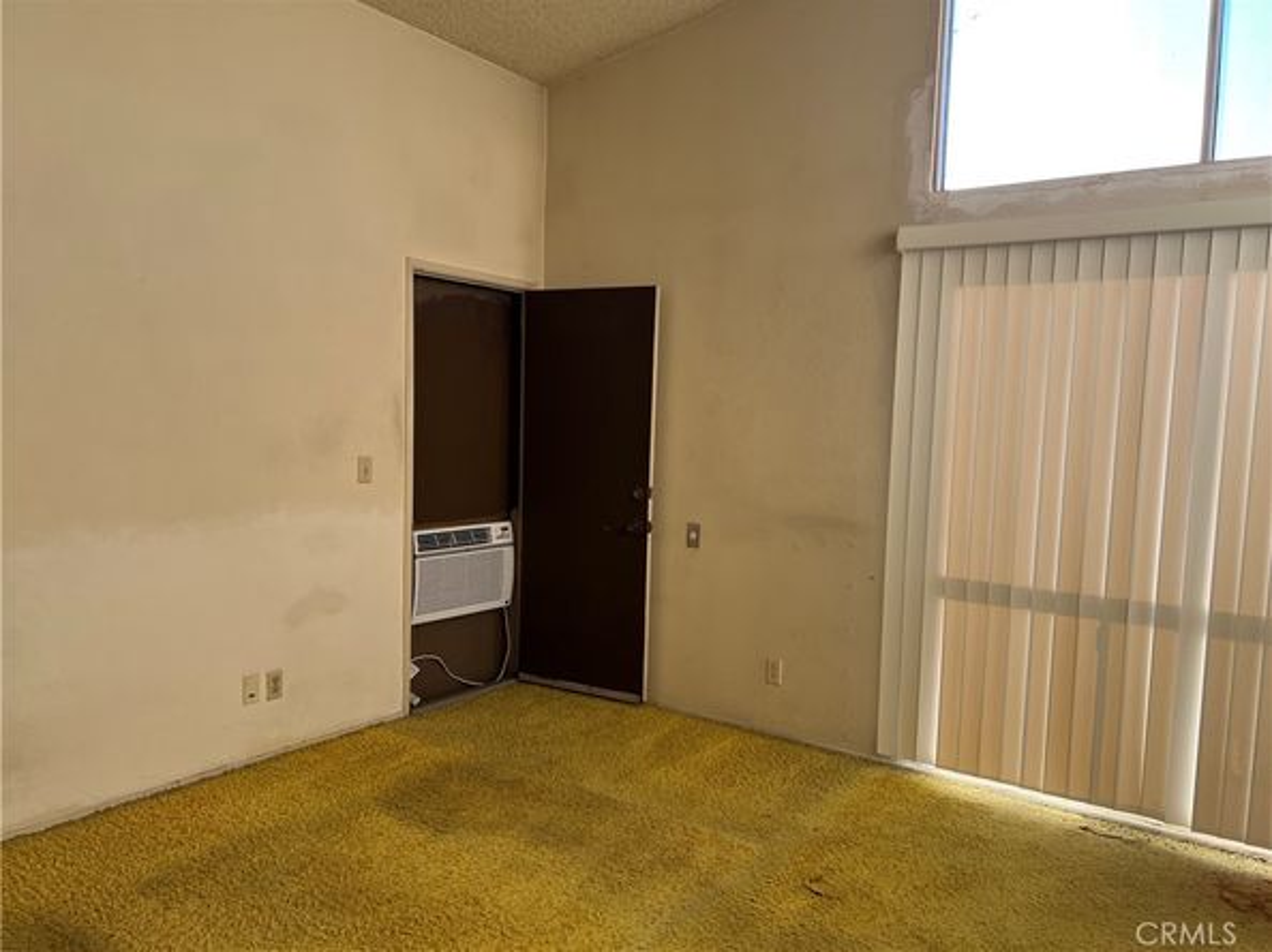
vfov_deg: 53.0
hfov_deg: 67.3
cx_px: 636
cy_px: 476
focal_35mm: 26
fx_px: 955
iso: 50
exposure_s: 1/402
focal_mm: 5.7
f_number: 1.5
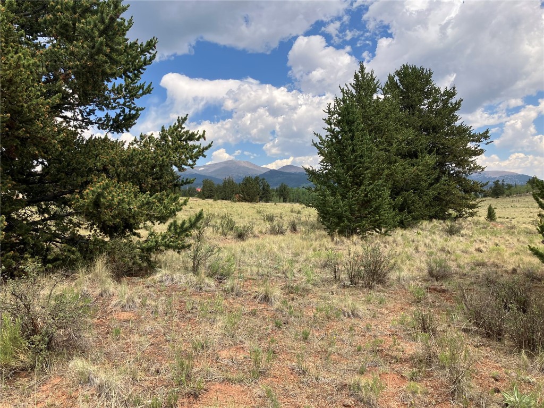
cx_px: 272
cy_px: 204
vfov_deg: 49.7
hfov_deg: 63.4
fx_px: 440
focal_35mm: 28
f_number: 1.8
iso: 32
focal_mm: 3.99
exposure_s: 1/1333
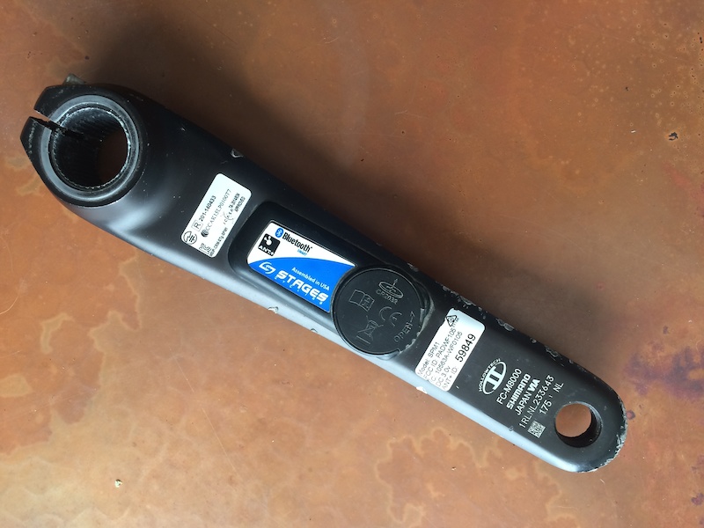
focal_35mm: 29
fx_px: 590
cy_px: 264
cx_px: 352
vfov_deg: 48.2
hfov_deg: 61.7
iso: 40
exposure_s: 1/40
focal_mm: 4.15
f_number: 2.2
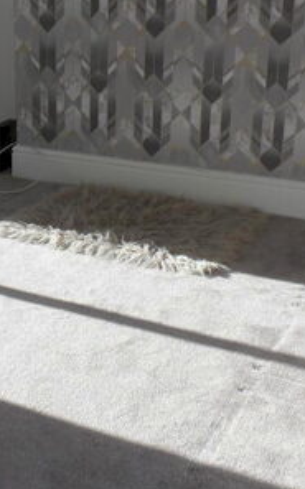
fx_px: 800
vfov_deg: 34.0
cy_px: 217
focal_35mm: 60
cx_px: 35
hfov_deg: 21.2
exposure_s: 1/80
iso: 100
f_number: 4.1
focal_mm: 4.3
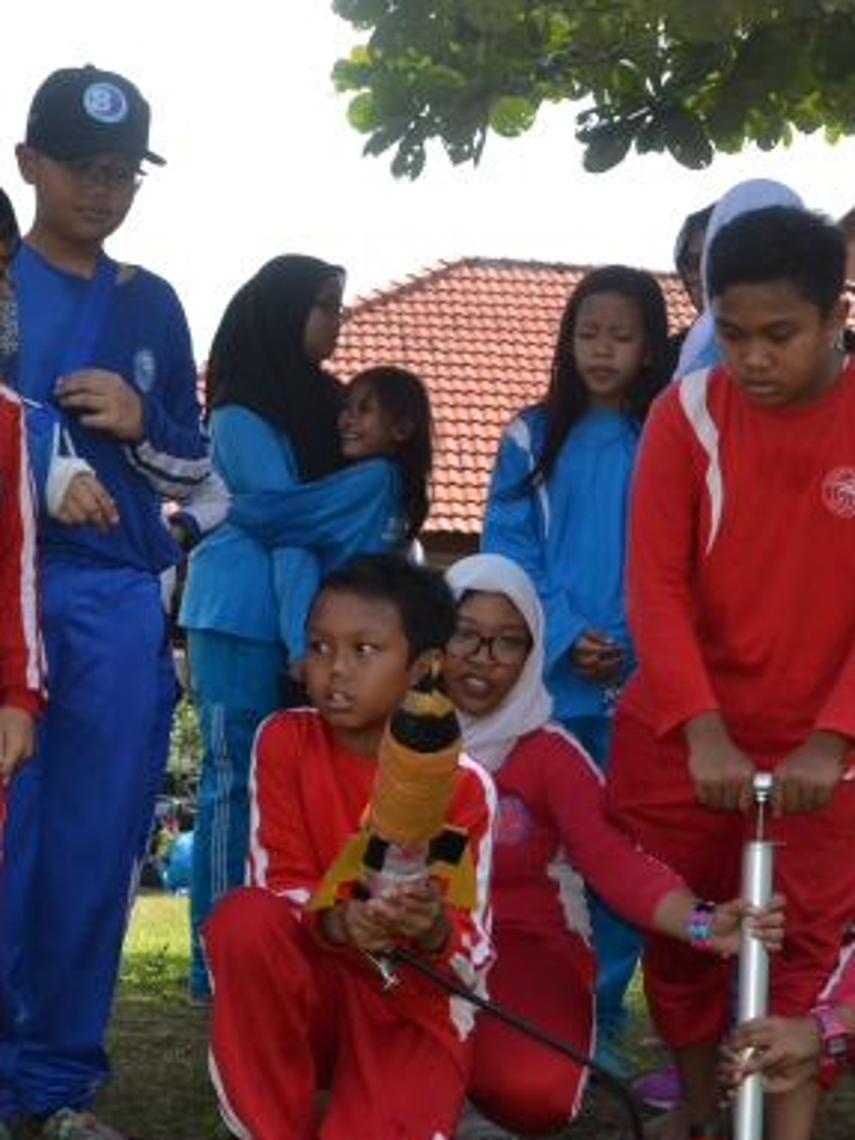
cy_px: 580
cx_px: 353
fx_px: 2340
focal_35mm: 71
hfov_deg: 20.7
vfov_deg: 27.4
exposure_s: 1/200
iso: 100
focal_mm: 32
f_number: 7.1
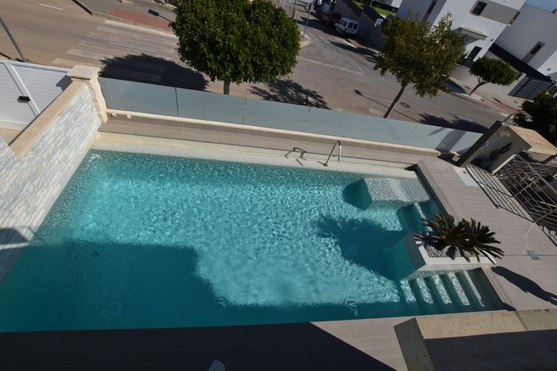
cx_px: 278
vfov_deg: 77.3
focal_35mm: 15
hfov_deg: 100.4
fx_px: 232
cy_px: 186
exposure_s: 1/1000
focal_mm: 10
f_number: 10
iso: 200
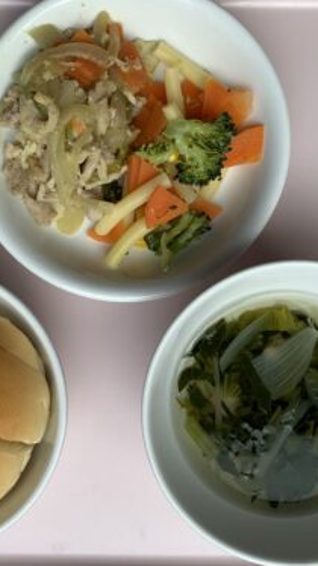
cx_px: 133
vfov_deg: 52.8
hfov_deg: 31.2
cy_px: 283
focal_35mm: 38
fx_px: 569
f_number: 1.8
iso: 25
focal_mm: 4.25
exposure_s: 1/210
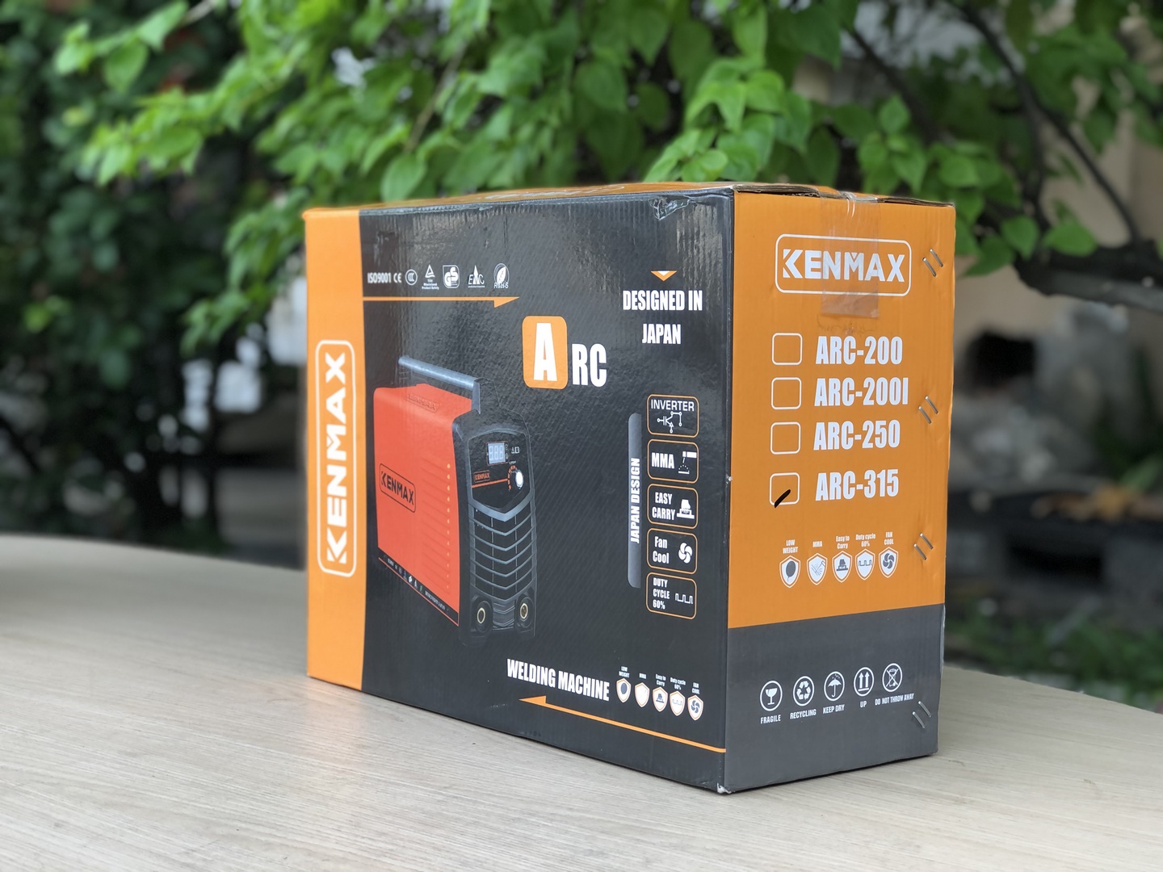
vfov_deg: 25.7
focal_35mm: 57
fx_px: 1915
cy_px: 436
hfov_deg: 33.8
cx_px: 582
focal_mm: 6.6
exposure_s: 1/60
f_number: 2.8
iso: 25
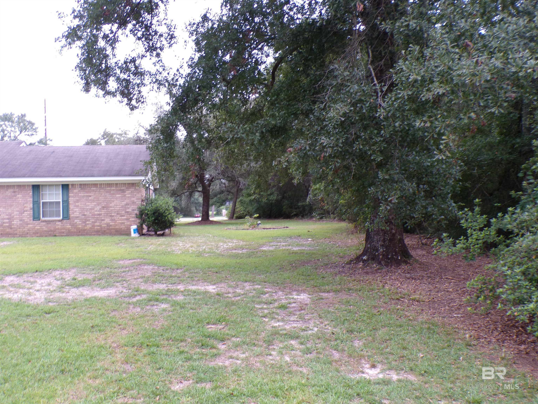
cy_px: 202
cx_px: 269
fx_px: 497
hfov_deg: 56.8
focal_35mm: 32
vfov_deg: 44.2
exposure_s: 1/60
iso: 100
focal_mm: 5.8
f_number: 3.2
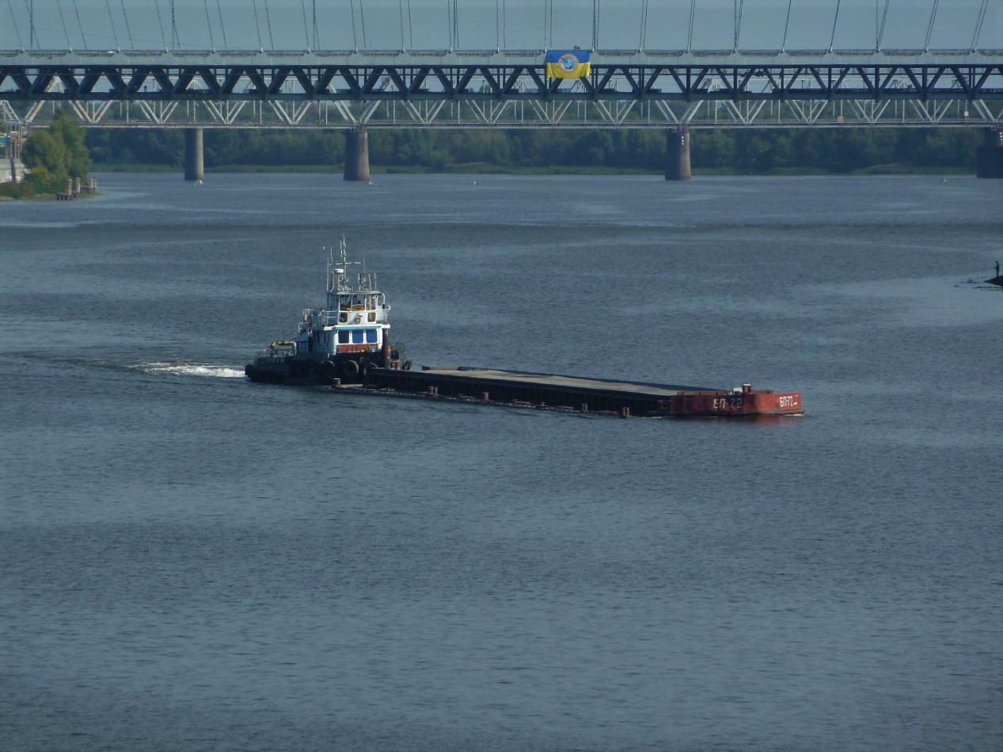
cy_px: 376
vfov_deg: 4.6
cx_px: 502
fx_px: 9416
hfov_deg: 6.1
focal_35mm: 325
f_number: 4.9
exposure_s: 1/400
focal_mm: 49.2
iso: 80
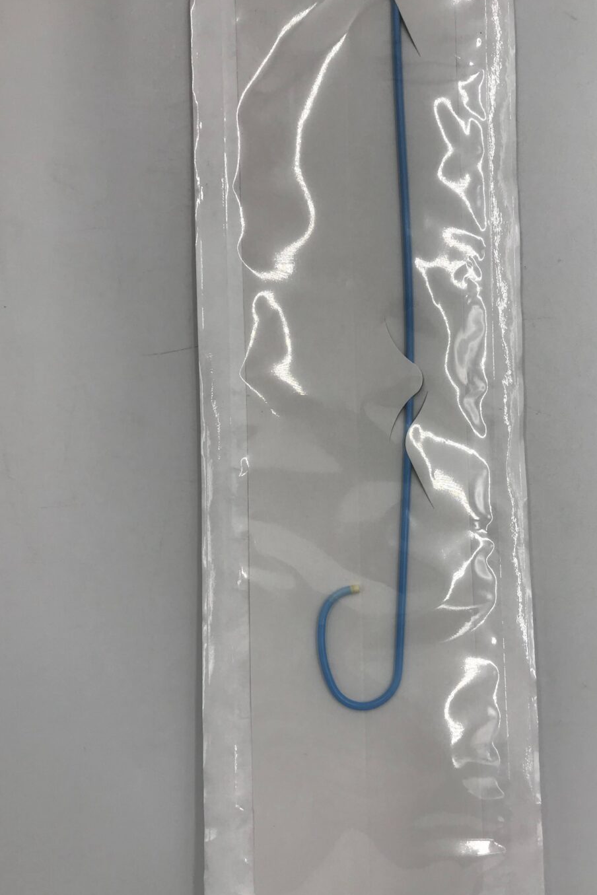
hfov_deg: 39.8
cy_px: 458
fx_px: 820
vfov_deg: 57.2
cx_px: 359
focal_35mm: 33
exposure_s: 1/228
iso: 20
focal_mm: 3.99
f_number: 1.8
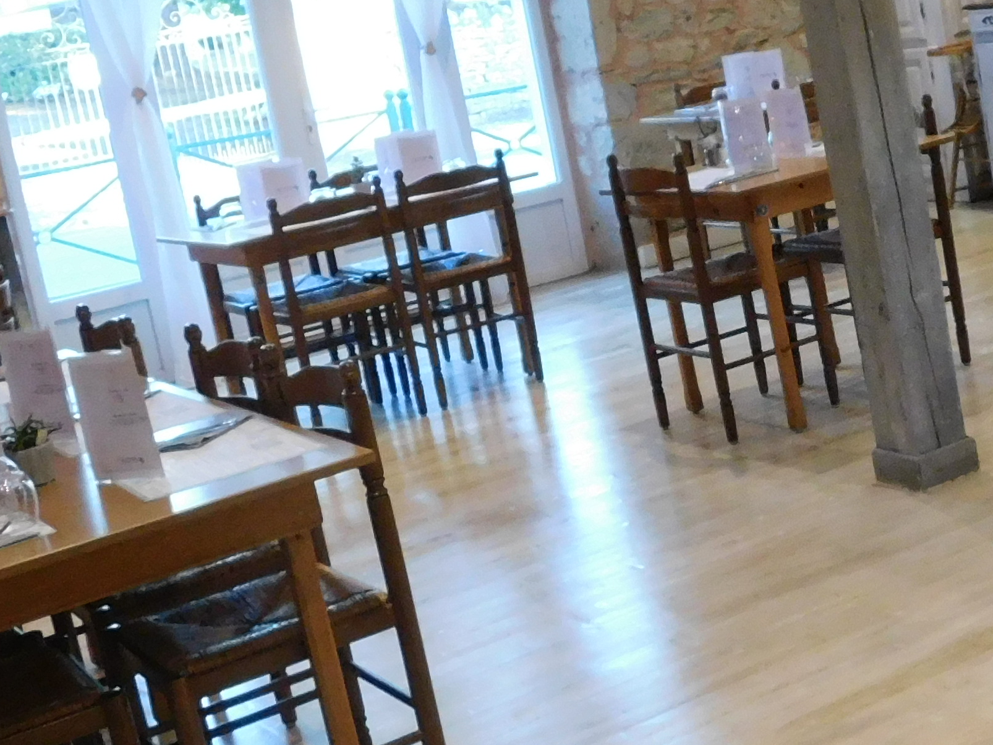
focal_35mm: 66
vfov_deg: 22.2
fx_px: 1893
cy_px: 293
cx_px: 796
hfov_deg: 28.7
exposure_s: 1/30
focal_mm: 4
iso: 400
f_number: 3
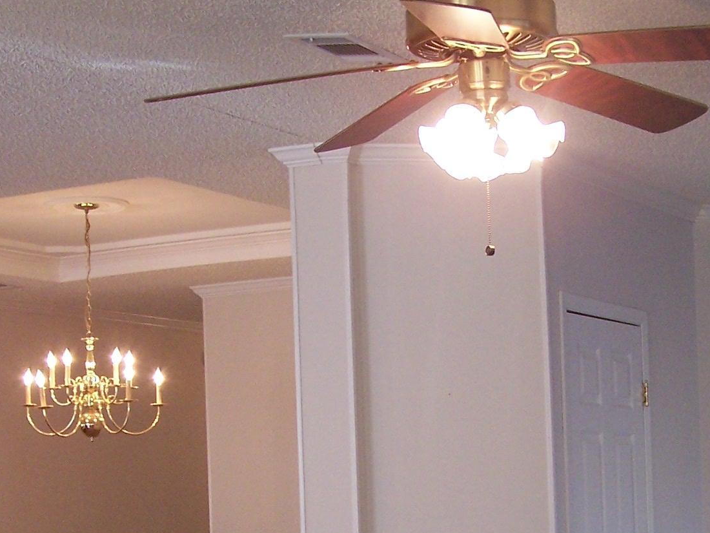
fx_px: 1825
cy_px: 505
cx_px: 478
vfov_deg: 16.3
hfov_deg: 21.9
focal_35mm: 89
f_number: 2.8
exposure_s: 1/25
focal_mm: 6.3
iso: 140
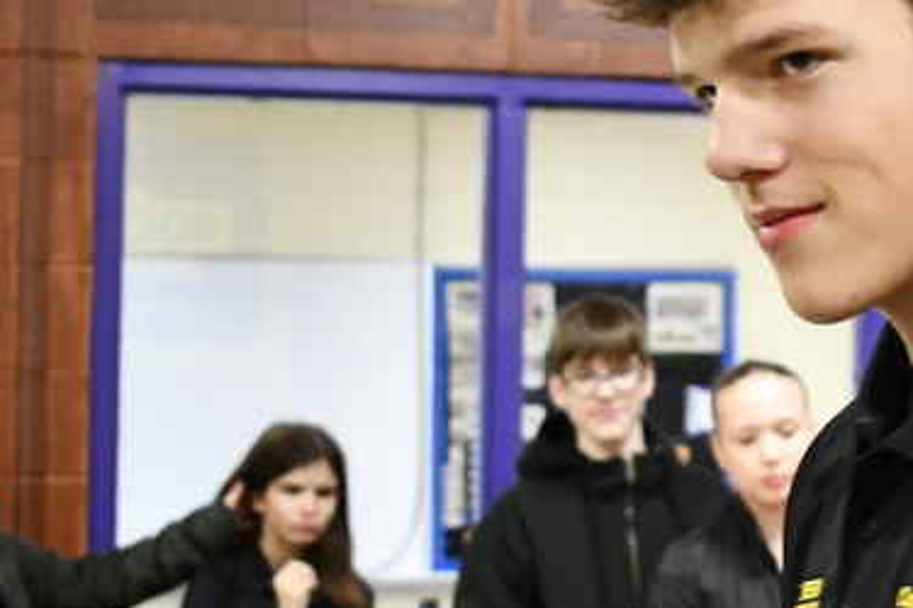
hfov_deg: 16.3
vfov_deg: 11.1
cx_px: 954
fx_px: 3119
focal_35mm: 123
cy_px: 383
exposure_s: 1/100
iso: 3200
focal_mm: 30
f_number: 4.2
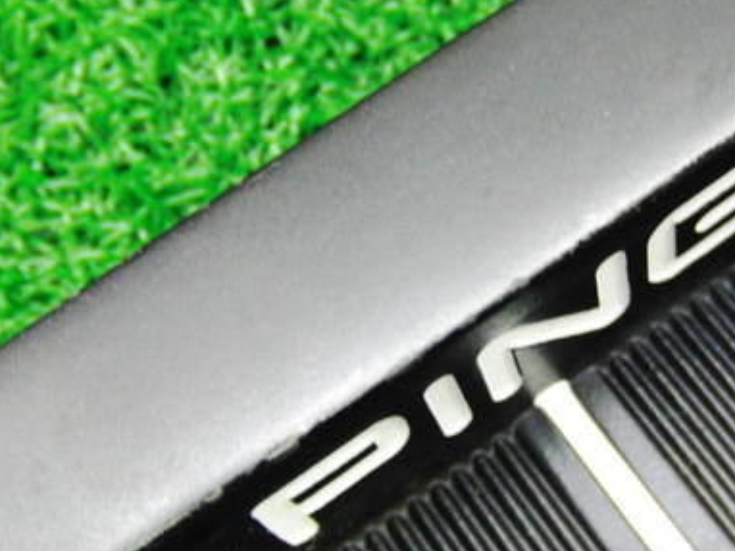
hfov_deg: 30.9
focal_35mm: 62
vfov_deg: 23.6
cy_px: 312
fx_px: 1316
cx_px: 502
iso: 400
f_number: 3.6
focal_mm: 6.42
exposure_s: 1/15
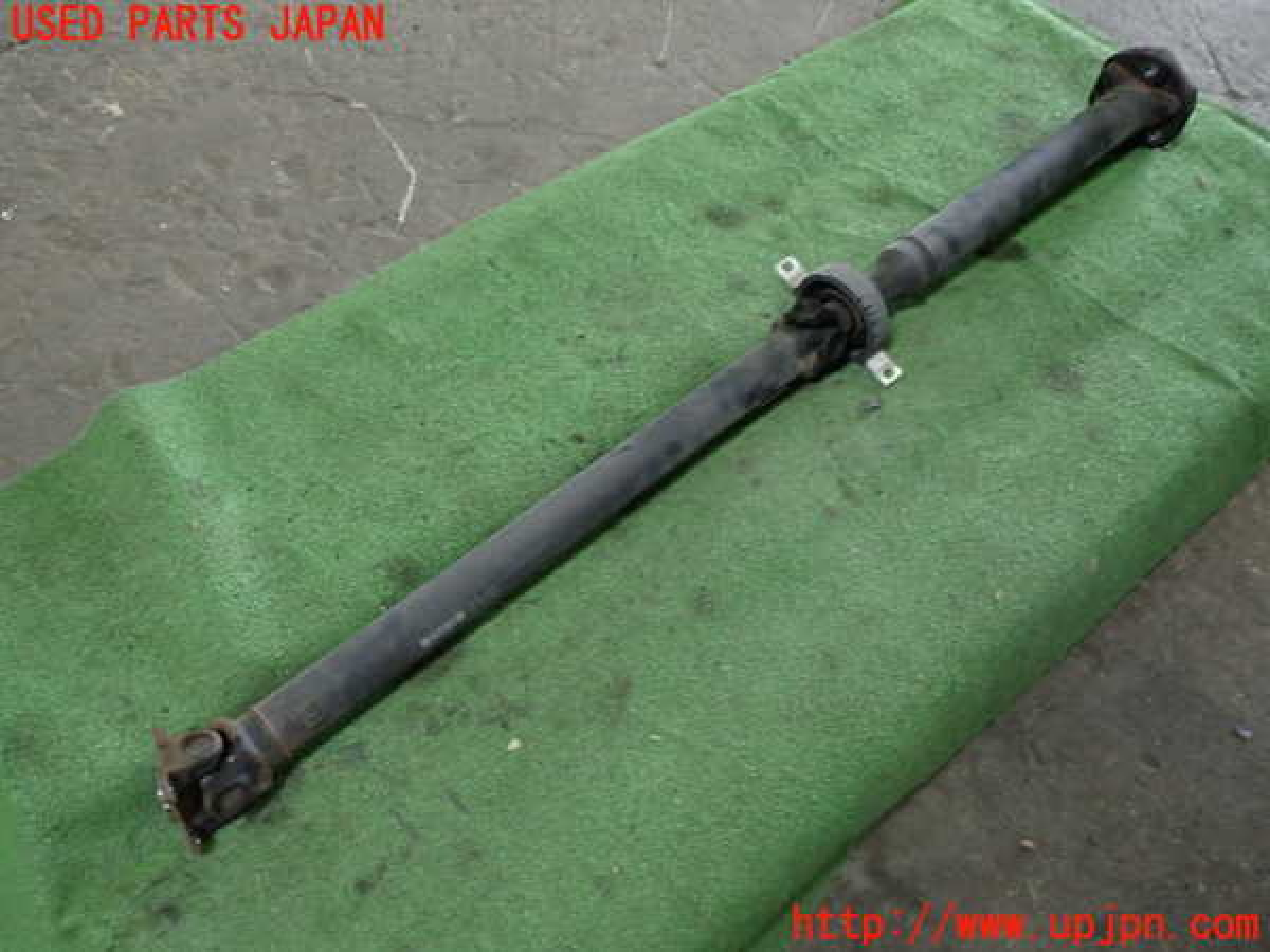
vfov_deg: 46.8
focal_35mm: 30
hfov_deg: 60.0
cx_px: 635
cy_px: 476
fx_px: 1101
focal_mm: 5.4
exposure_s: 1/30
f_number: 2.3
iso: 250
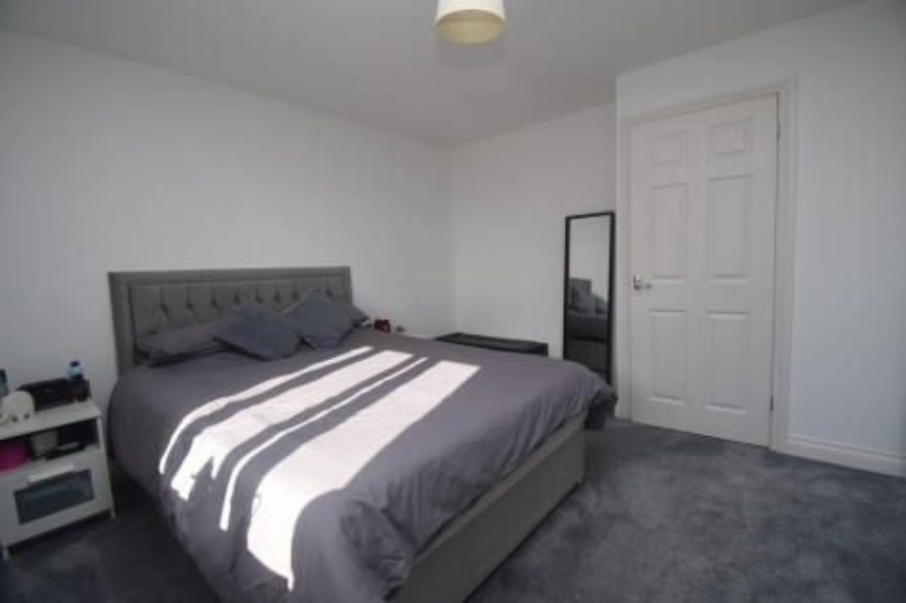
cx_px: 453
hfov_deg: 100.4
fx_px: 377
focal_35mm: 15
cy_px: 302
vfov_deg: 77.3
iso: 400
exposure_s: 1/200
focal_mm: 10
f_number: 7.1
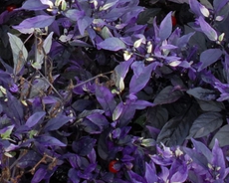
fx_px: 1193
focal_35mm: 176
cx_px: 10
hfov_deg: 10.9
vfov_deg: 8.7
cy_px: -54
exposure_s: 1/125
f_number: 5.6
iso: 400
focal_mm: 28
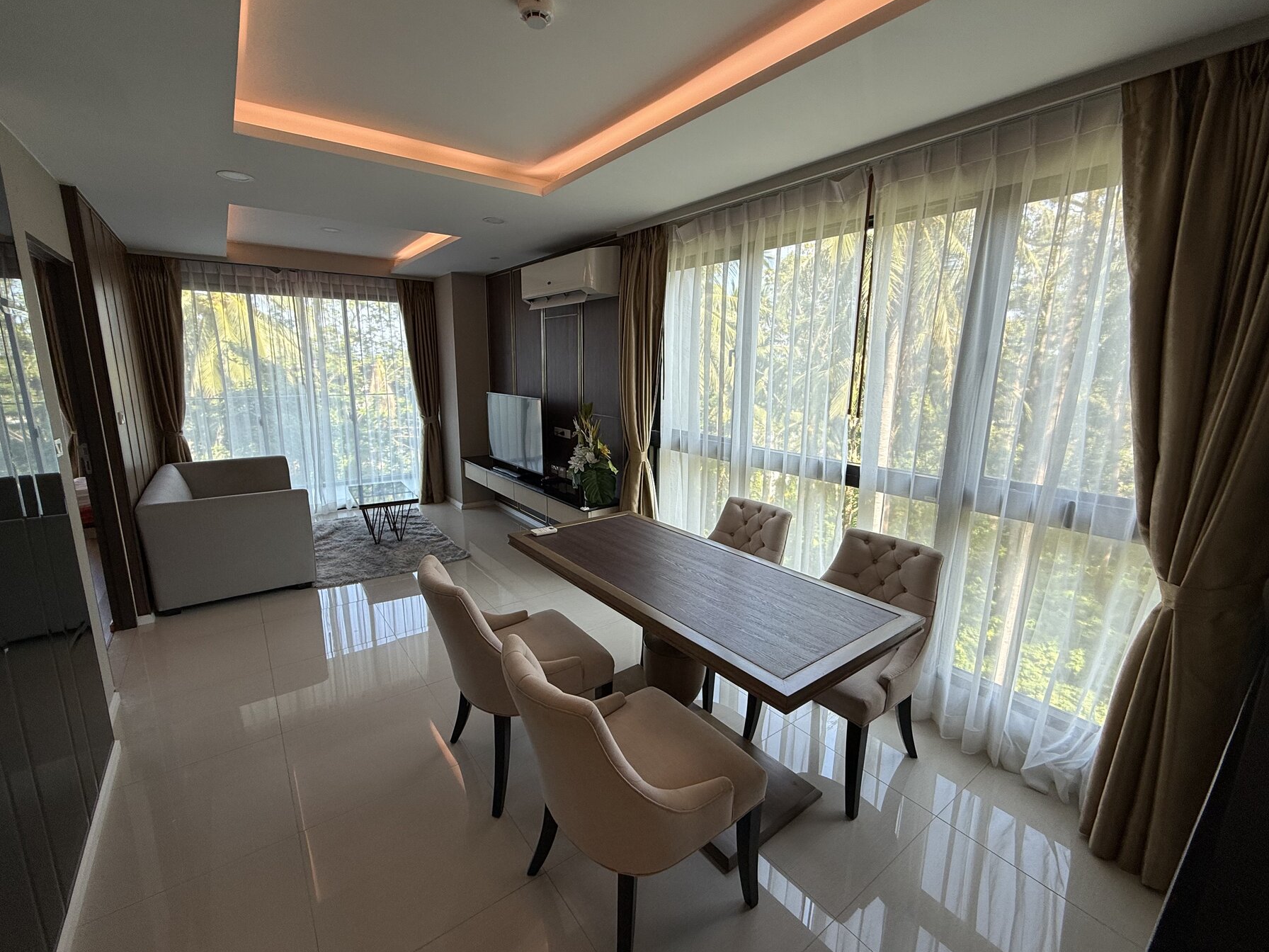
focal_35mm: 15
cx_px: 623
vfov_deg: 81.7
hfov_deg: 98.2
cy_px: 471
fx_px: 550
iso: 50
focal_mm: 2.22
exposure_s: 1/99
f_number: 2.2
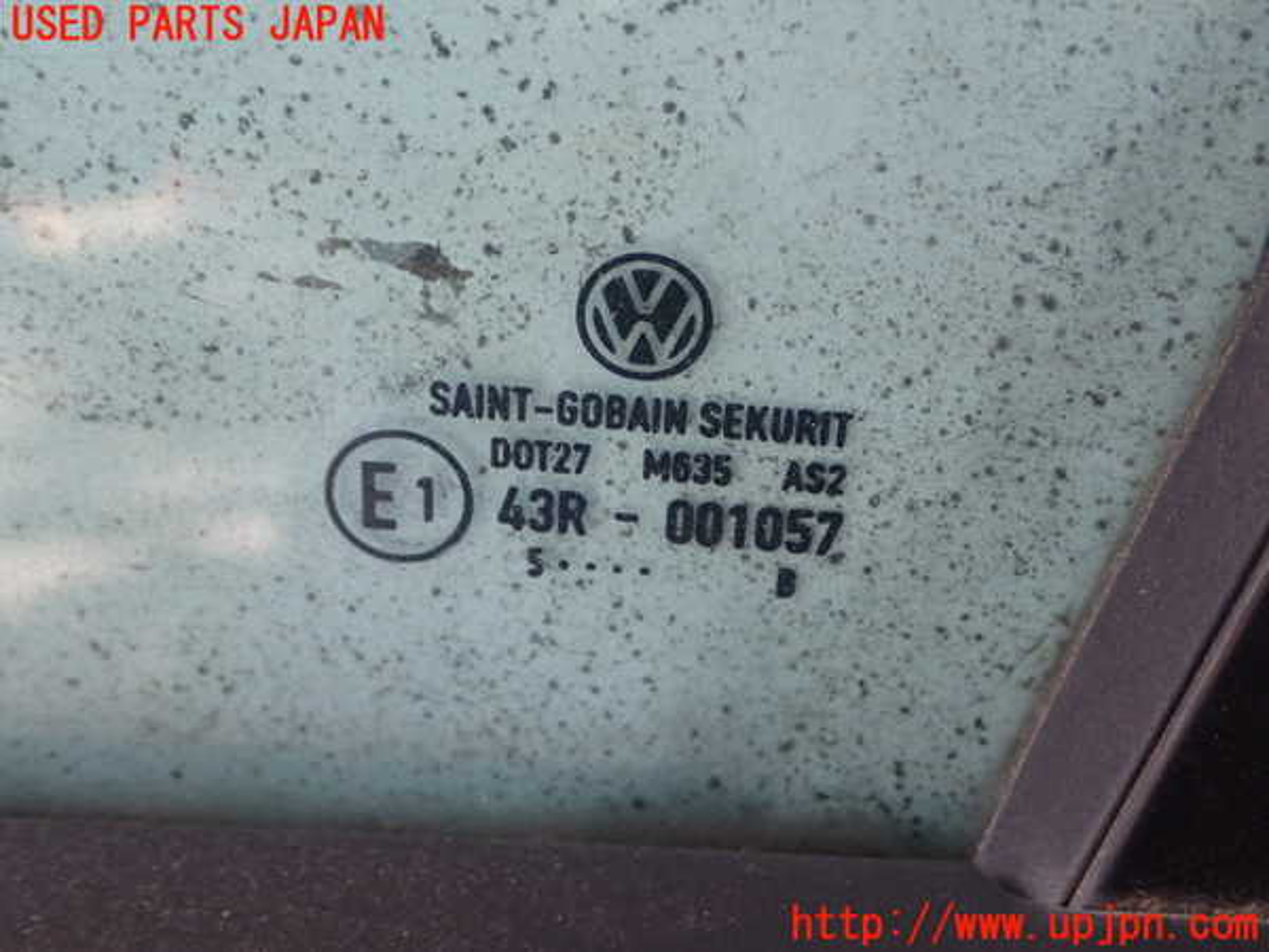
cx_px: 634
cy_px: 476
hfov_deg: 38.9
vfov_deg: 29.7
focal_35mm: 49
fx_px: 1796
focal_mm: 8.99
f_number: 3.2
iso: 320
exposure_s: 1/50
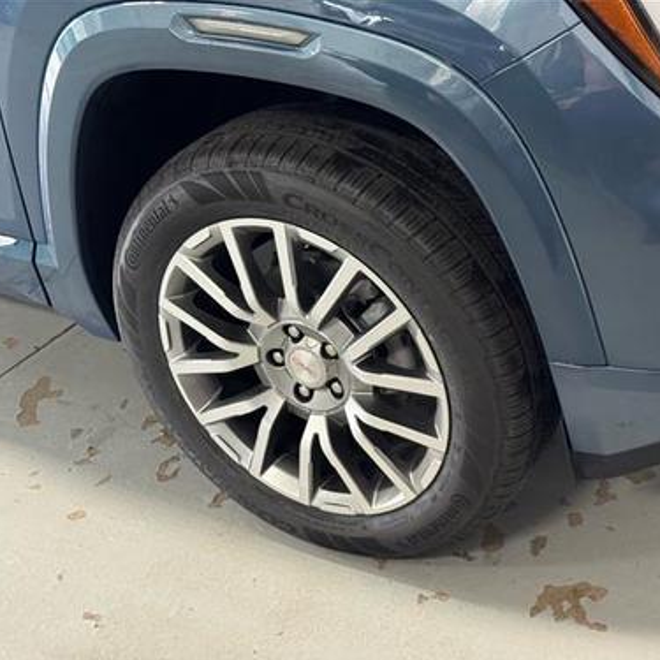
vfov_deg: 30.0
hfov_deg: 30.0
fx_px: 1230
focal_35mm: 57
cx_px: 387
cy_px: 331
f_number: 1.78
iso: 200
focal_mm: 6.76
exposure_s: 1/40
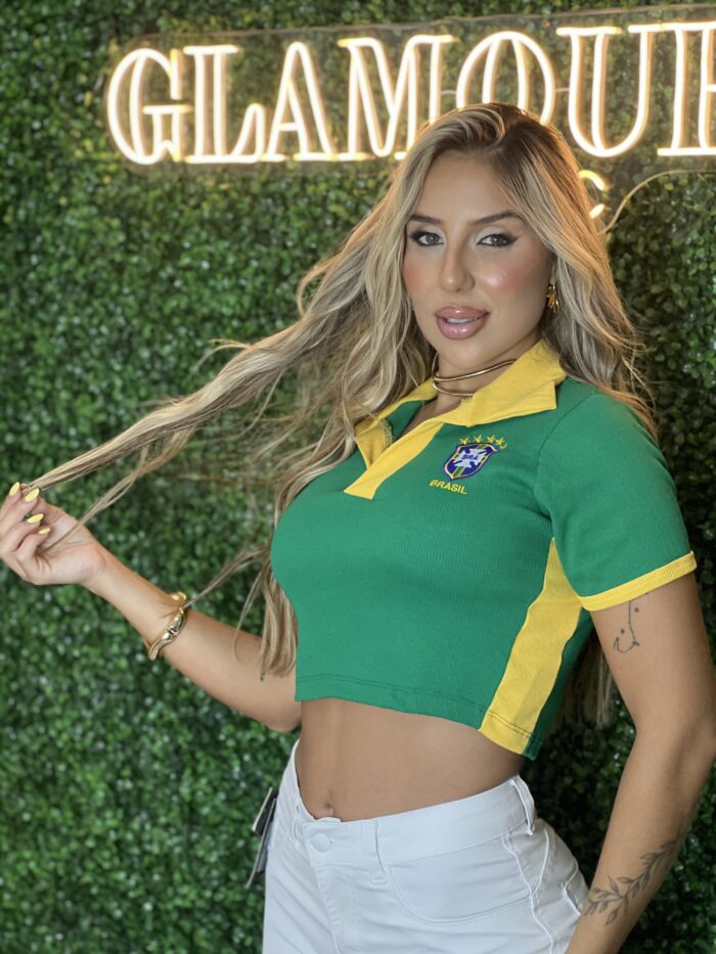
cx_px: 358
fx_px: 2123
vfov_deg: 25.3
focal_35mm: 77
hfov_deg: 19.1
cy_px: 477
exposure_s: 1/120
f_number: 2.8
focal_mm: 9
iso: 200
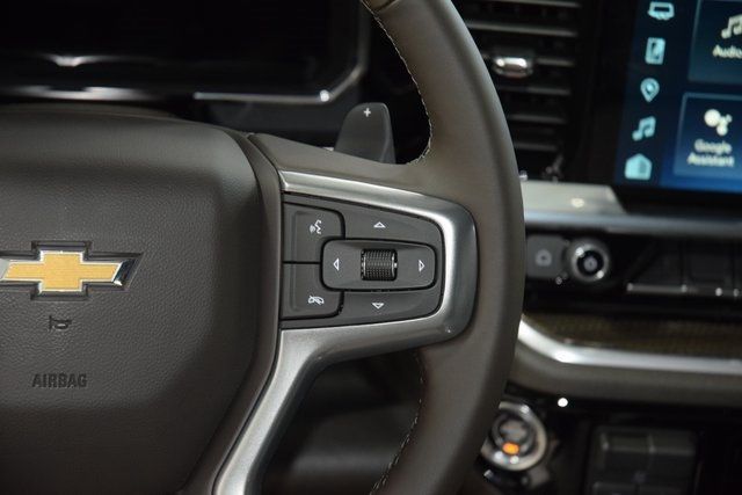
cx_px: 371
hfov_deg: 19.5
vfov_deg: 13.0
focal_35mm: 105
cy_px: 248
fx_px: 2165
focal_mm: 70
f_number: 4.5
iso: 2200
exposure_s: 1/30
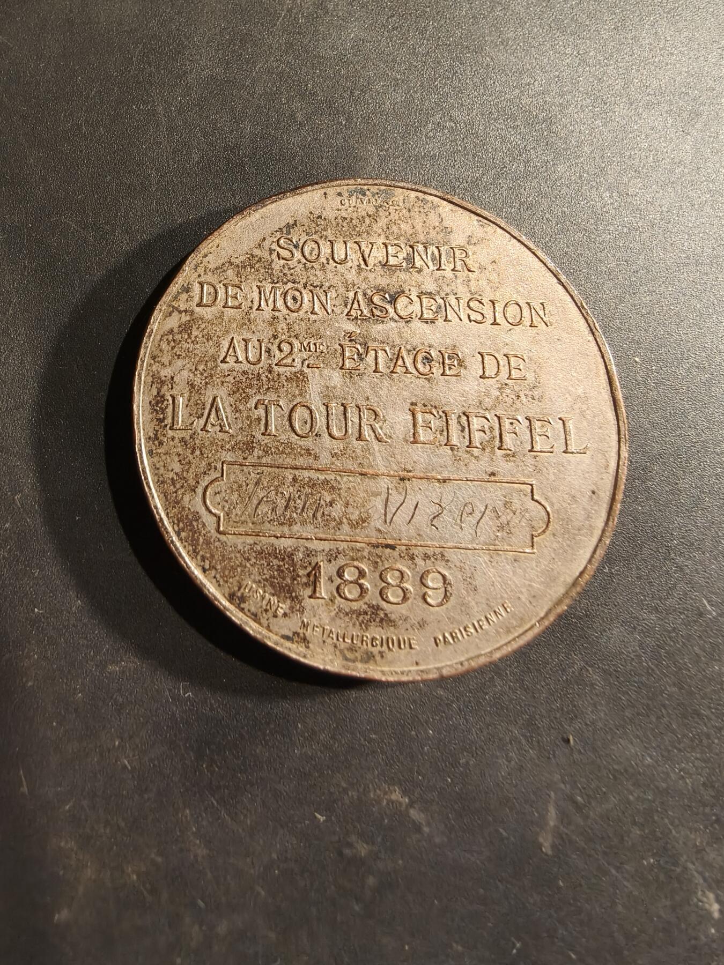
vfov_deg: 73.9
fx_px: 641
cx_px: 362
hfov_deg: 58.9
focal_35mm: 23
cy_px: 482
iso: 200
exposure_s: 1/82.2
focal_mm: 2.32
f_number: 2
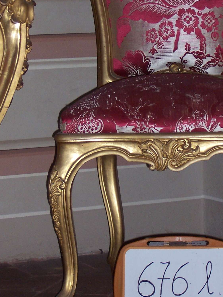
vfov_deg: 11.8
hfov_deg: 8.9
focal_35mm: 167
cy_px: 91
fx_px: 1434
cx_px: 165
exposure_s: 1/125
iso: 140
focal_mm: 18
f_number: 4.8
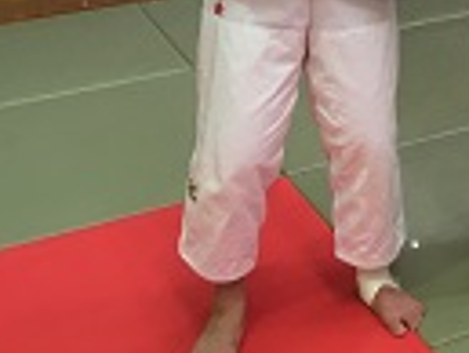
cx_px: 640
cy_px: -100
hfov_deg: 19.5
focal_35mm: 91
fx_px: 1234
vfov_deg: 15.5
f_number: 2.2
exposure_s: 1/30
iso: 50
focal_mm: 4.15
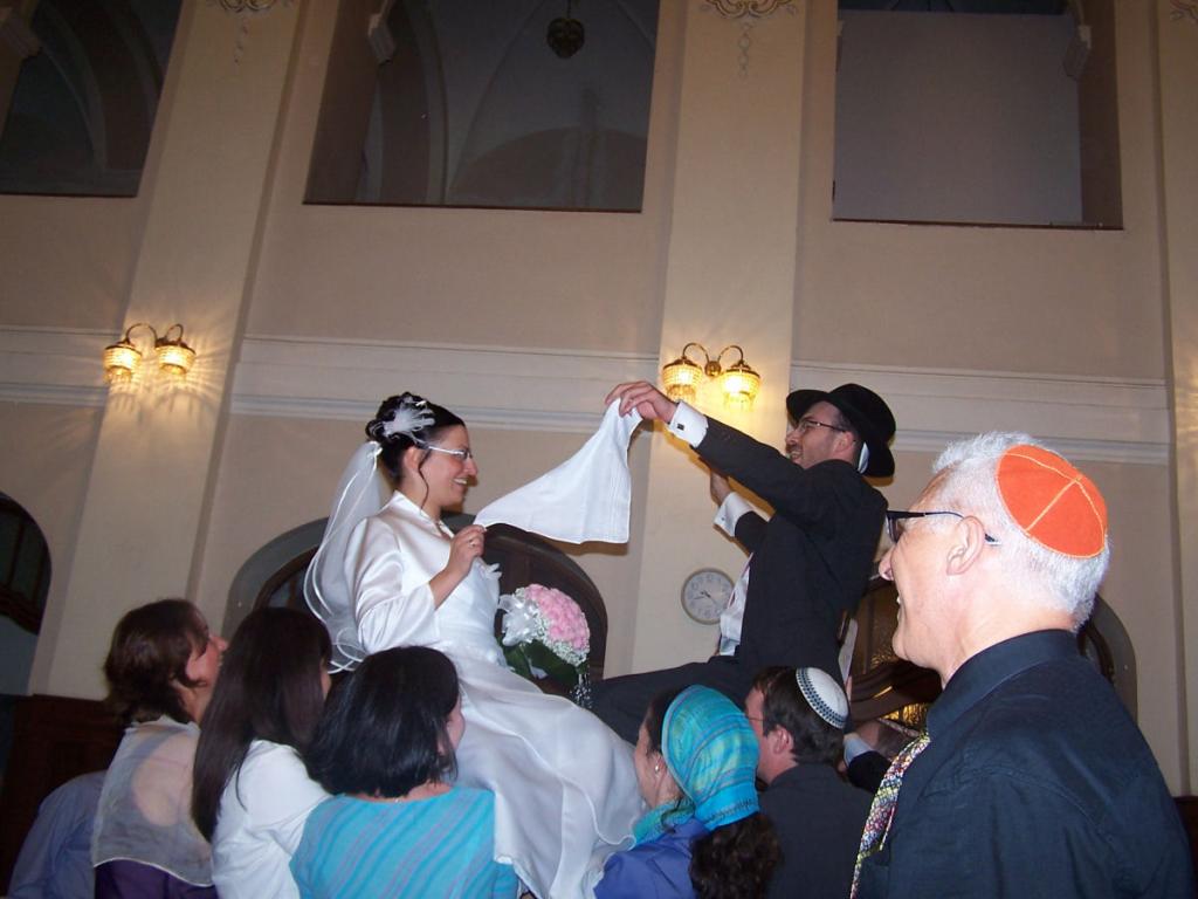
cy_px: 450
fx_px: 1315
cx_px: 599
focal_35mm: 38
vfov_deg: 37.7
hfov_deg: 49.0
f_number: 2.8
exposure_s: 1/60
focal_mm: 6.3
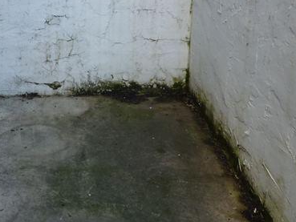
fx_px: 445
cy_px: 27
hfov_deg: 35.3
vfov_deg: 27.2
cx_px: 47
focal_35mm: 52
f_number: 4
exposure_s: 1/250
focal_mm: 4.3
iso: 200
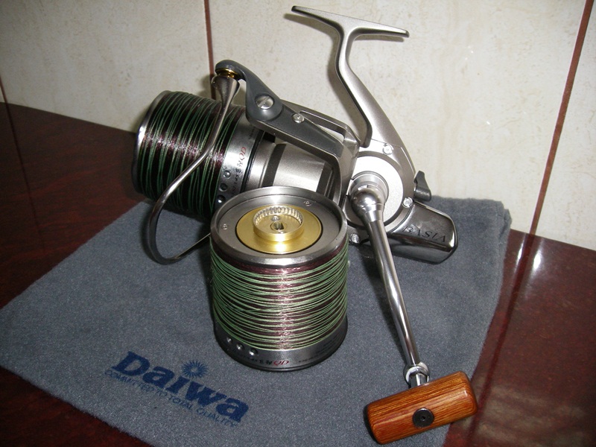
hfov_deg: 49.0
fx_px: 654
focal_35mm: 38
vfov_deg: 37.7
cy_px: 224
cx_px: 298
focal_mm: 6.2
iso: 200
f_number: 2.7
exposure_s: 1/50
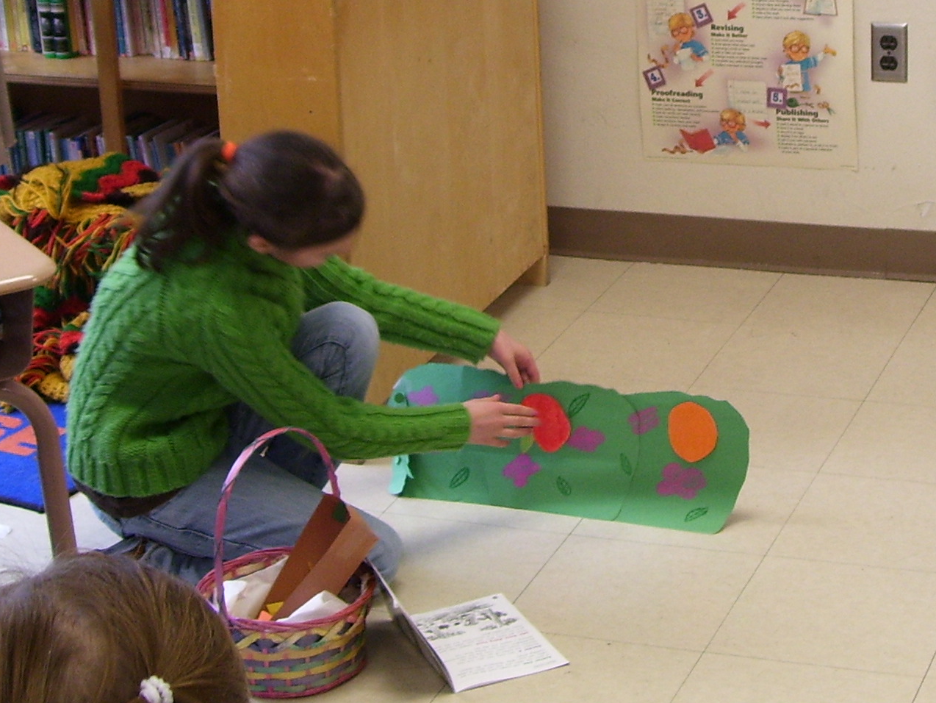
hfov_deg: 21.0
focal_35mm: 93
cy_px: 16
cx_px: 630
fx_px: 2515
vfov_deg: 15.6
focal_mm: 7.6
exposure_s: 1/45
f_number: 3
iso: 125
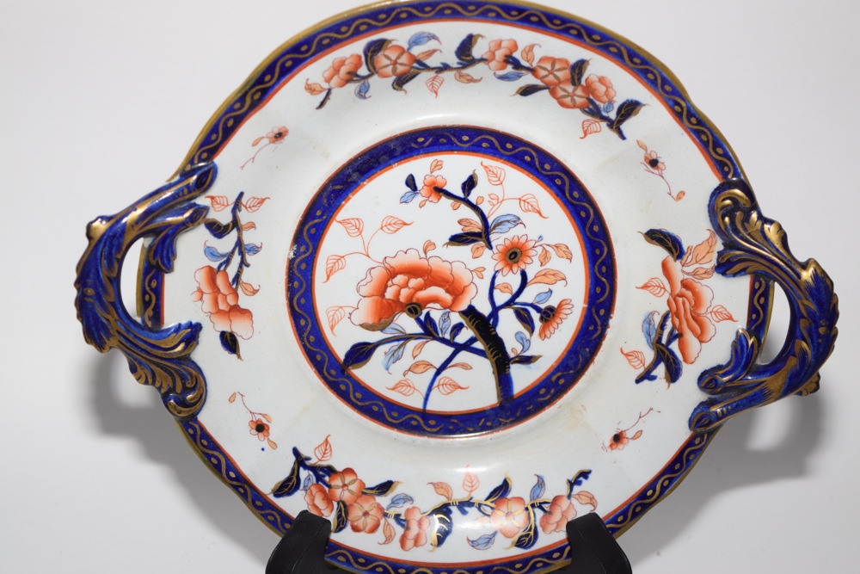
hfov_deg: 24.6
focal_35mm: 82
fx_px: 1971
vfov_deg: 16.6
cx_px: 430
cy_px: 287
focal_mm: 55
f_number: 5.6
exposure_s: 1/60
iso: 250
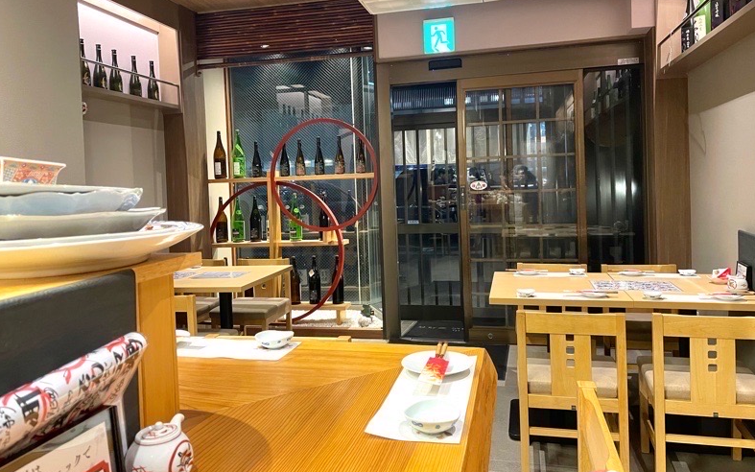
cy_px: 191
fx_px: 576
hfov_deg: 66.5
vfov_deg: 44.3
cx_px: 374
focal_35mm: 28
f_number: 1.6
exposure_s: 1/60
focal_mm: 4.2
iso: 400
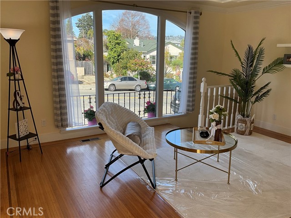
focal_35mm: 29
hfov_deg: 61.7
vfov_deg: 48.2
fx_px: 244
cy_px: 109
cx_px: 146
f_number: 1.8
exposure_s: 1/504
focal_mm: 3
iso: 25
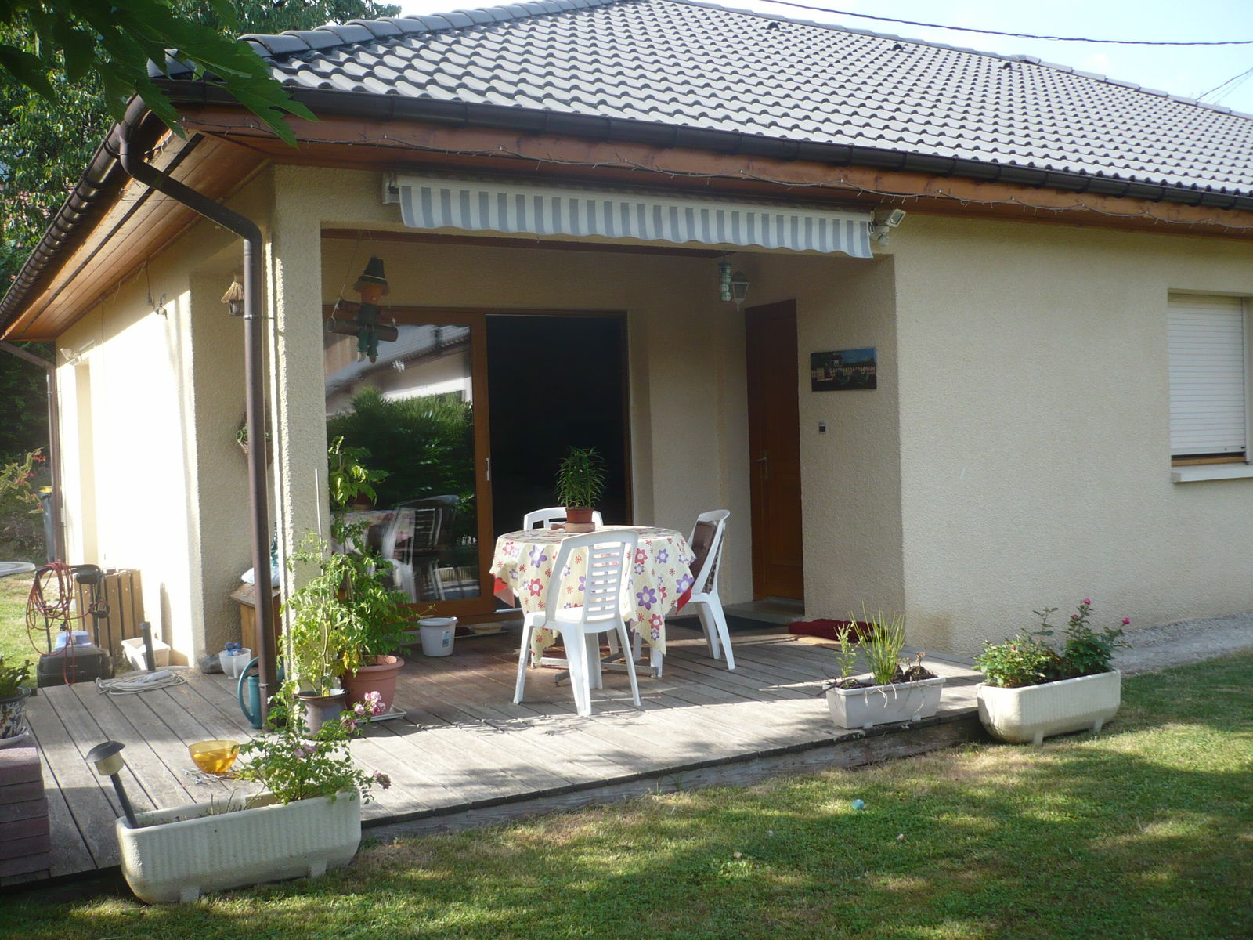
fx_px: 1267
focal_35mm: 35
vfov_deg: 40.7
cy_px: 470
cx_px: 626
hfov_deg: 52.6
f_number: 2.8
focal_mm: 5.8
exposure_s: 1/320
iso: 100
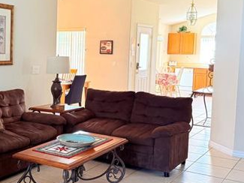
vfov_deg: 28.0
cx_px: 48
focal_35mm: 52
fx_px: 367
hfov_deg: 35.6
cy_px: 80
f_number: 1.78
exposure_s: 1/60
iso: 200
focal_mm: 6.76
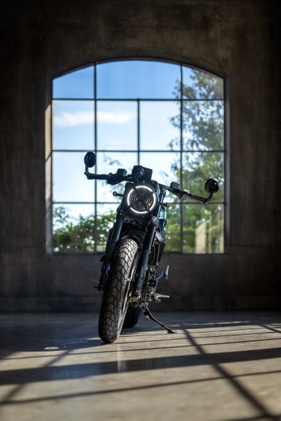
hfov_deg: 27.0
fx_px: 585
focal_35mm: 50
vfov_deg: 39.6
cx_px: 140
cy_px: 210
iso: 100
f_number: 1.8
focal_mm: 50
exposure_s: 1/1250
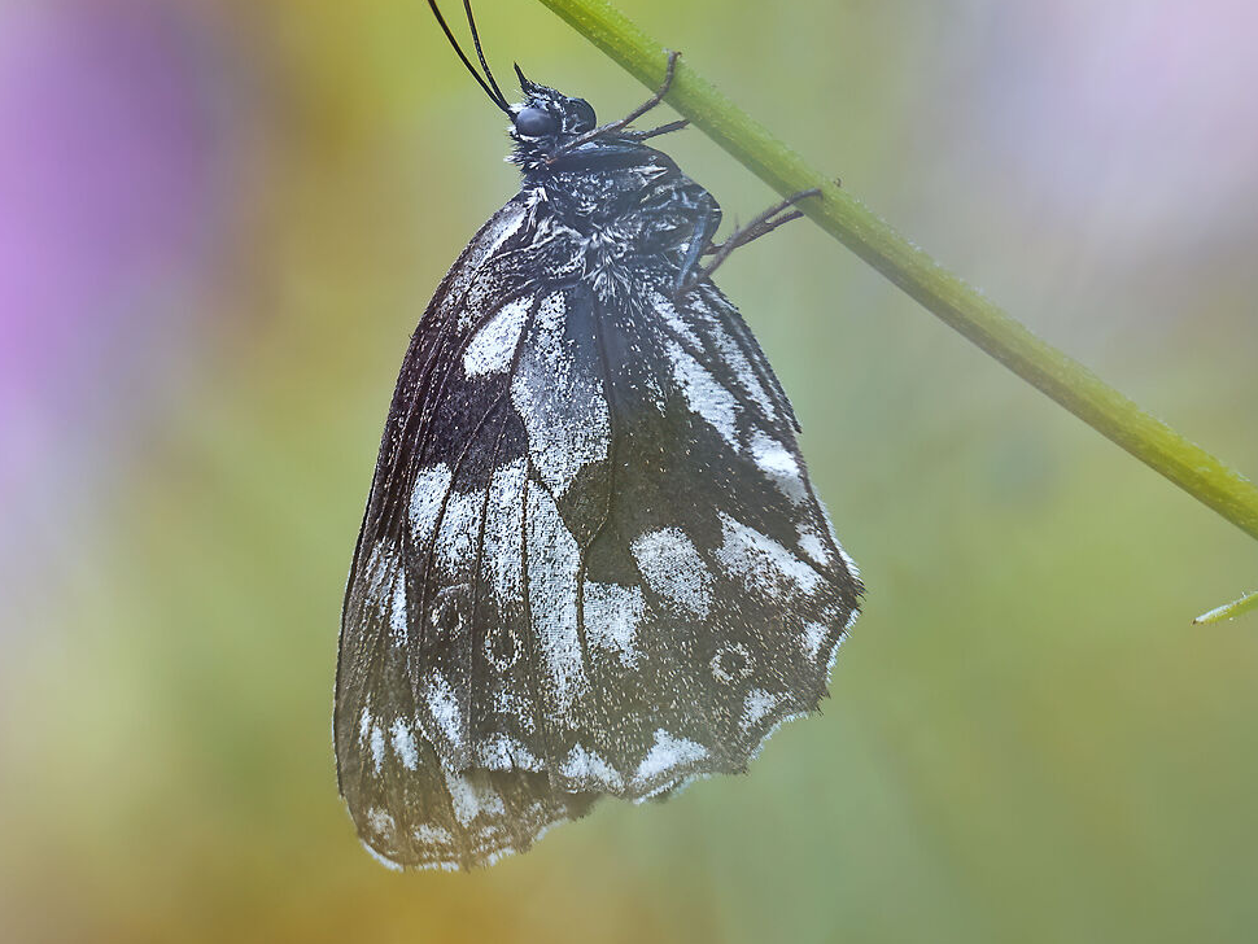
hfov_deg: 8.7
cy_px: 69
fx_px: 8215
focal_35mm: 226
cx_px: 67
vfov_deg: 6.6
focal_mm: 95
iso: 500
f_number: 9
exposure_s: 1/100
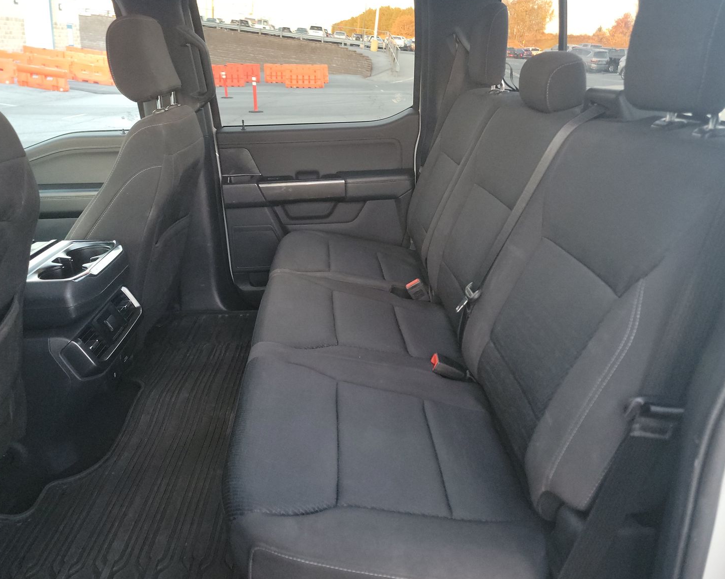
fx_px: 558
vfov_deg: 54.9
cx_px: 356
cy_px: 280
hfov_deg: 66.0
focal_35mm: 26
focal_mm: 6.7
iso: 1164
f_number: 1.8
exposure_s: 1/59
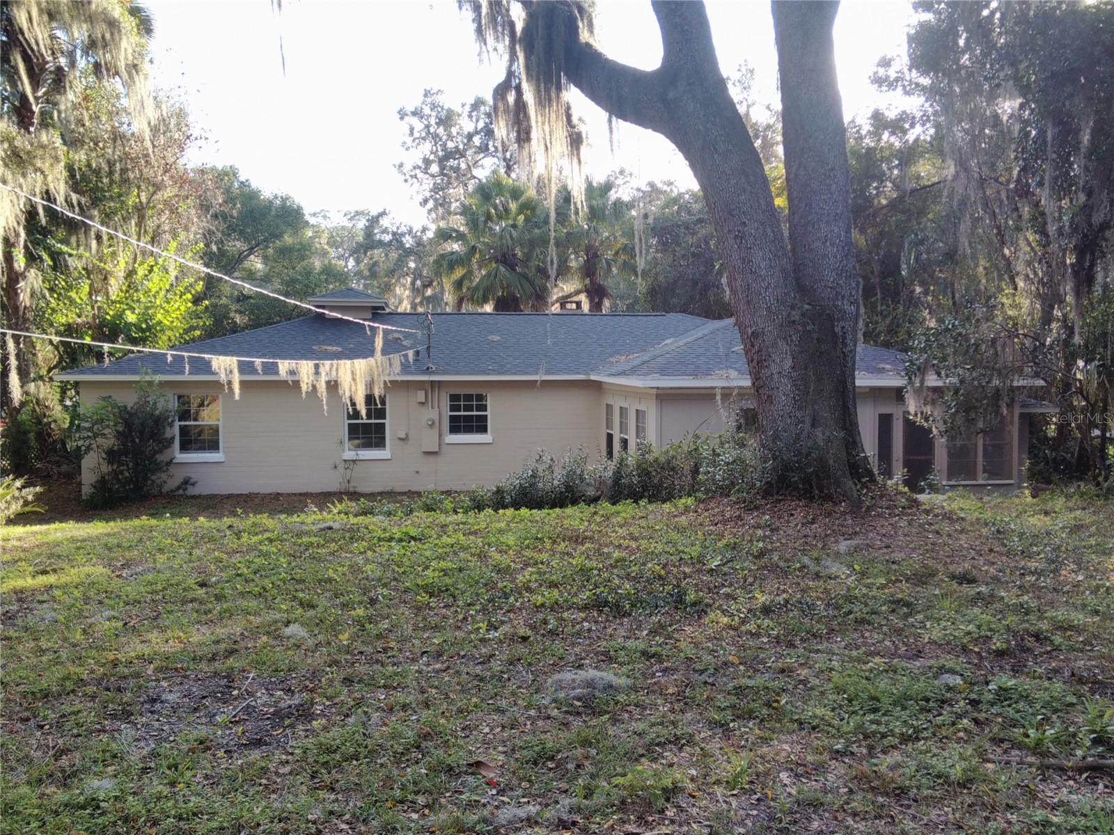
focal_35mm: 28
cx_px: 557
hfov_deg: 63.4
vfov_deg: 49.7
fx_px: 901
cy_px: 418
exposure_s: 1/130
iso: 50
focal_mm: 3.69
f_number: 2.65
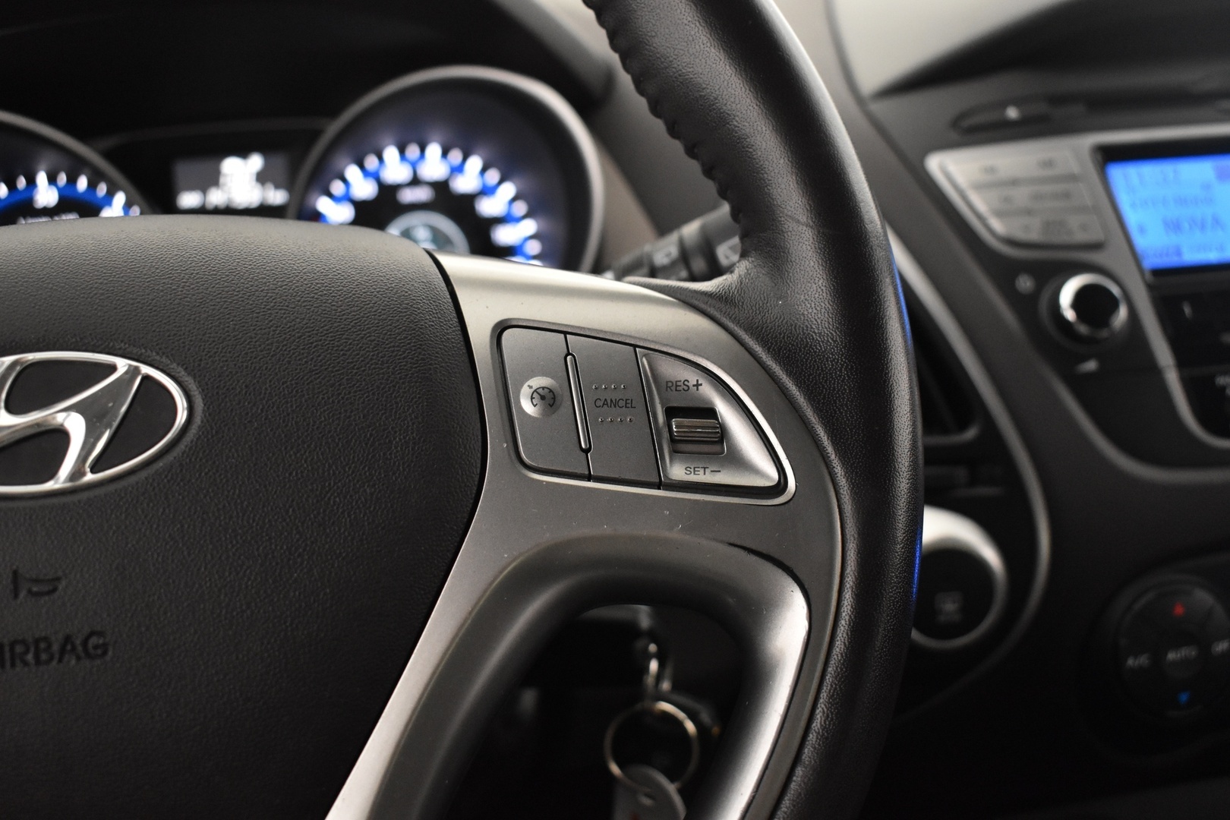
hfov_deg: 49.6
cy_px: 410
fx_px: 1332
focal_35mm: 39
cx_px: 615
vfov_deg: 34.2
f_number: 4
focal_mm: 26
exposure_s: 1/40
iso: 2800
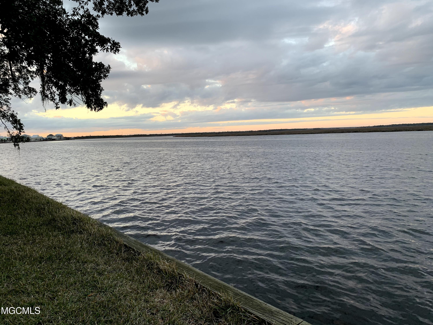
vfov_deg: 53.1
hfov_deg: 67.3
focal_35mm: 26
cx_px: 216
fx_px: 325
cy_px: 162
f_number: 1.8
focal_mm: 4.25
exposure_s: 1/121
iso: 50
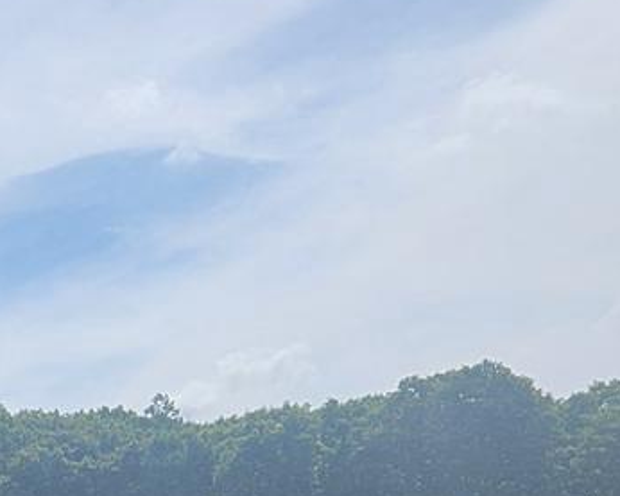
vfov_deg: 11.2
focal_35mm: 133
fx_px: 2441
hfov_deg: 13.3
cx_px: -434
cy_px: 720
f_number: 1.8
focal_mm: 5.4
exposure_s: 1/3246
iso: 20
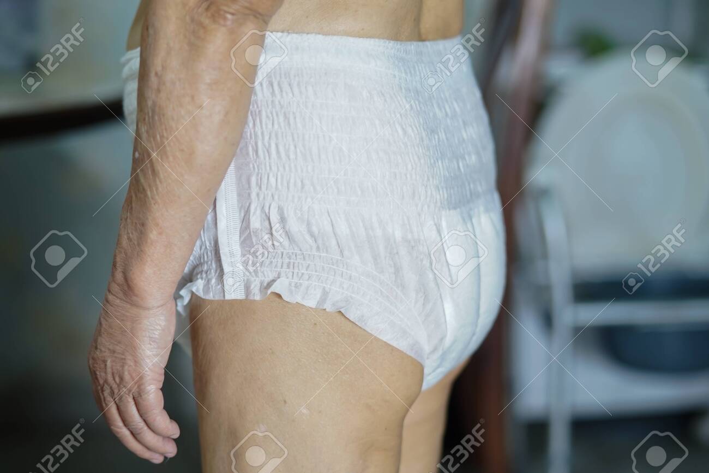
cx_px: 354
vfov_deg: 18.2
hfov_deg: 27.0
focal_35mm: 75
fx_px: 1477
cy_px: 236
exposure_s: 1/60
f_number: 1.4
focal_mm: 50
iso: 250
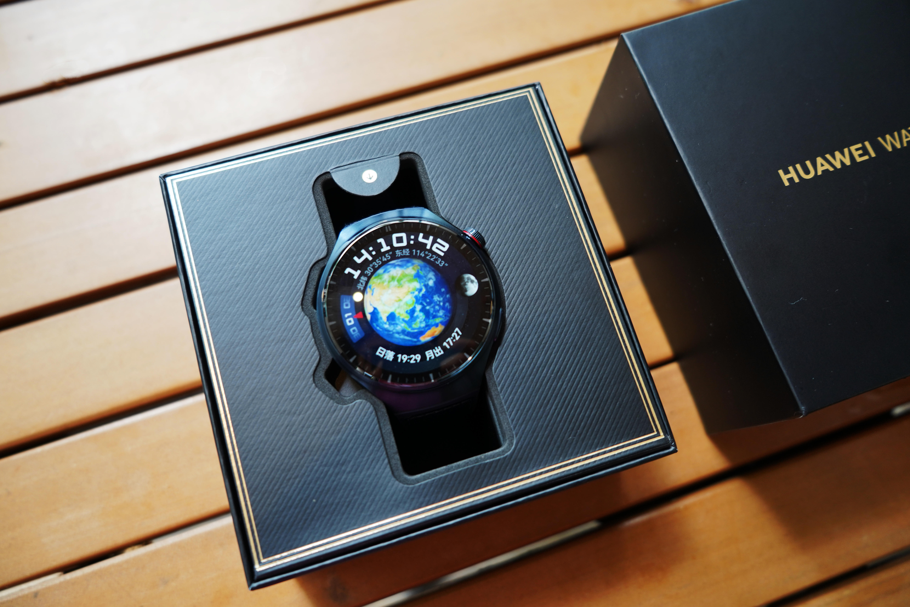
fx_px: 708
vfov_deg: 46.4
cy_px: 304
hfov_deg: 65.5
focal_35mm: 28
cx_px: 455
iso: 320
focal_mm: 28
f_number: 4
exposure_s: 1/60
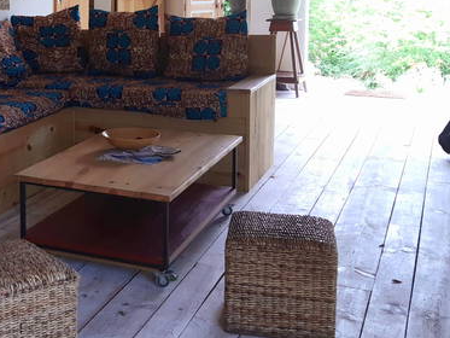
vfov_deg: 25.8
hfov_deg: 33.0
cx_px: 40
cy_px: 40
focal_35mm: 55
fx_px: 715
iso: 50
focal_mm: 3.92
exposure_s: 1/100
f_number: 1.7
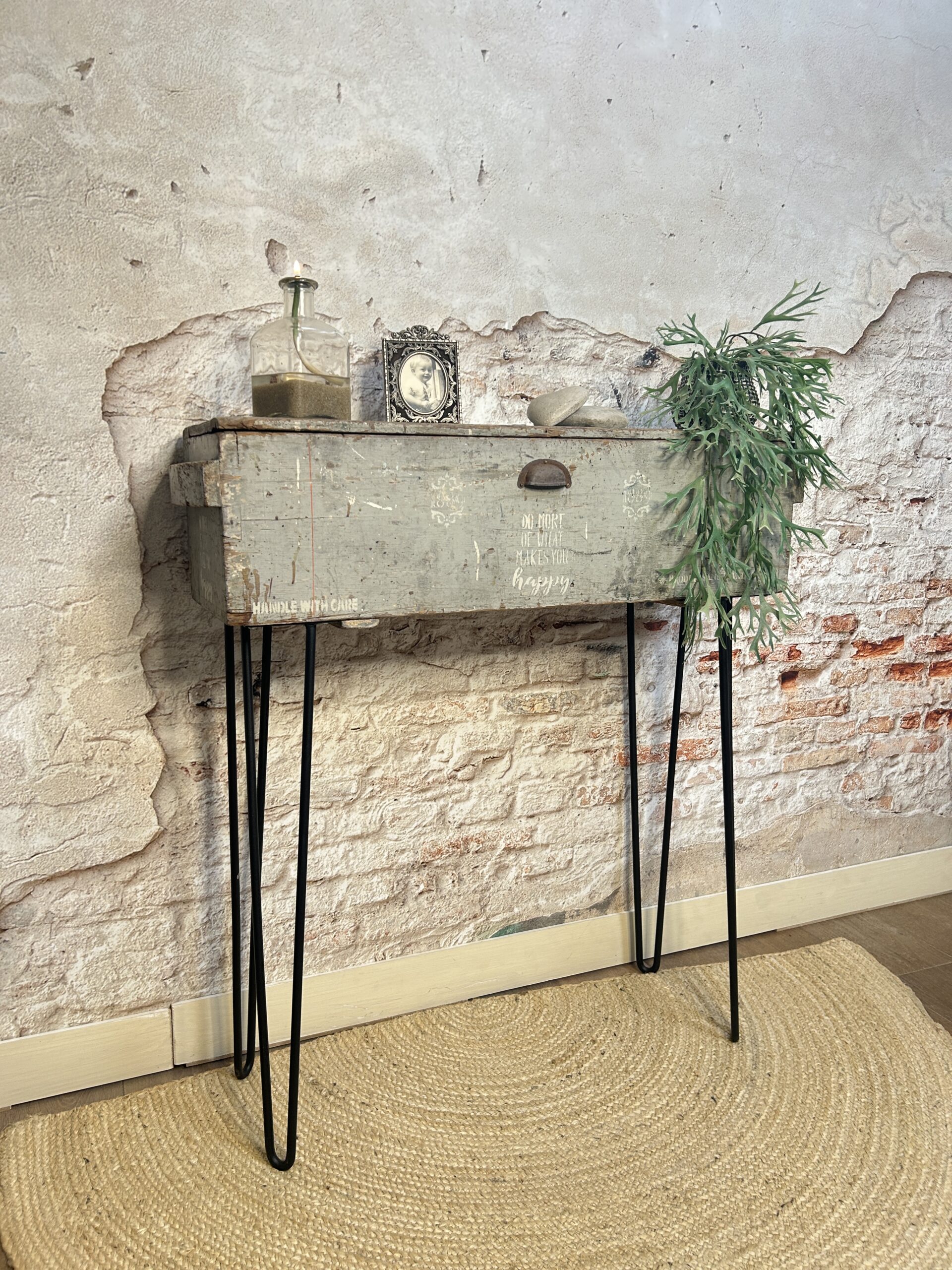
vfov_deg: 67.3
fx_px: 953
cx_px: 476
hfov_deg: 53.1
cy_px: 635
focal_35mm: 26
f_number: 1.5
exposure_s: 1/50
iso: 80
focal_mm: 5.7
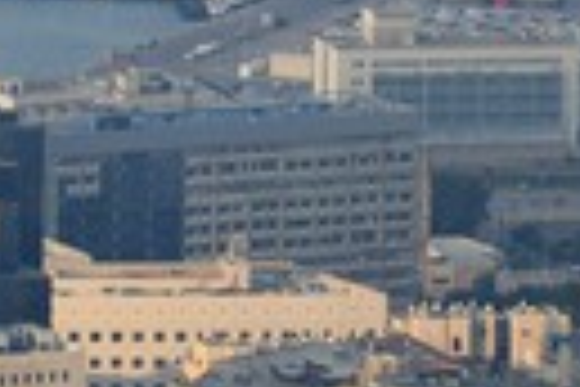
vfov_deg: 2.1
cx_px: 99
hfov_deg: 3.2
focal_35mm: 649
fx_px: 10455
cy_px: -189
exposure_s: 1/250
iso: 400
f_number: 8
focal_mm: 200
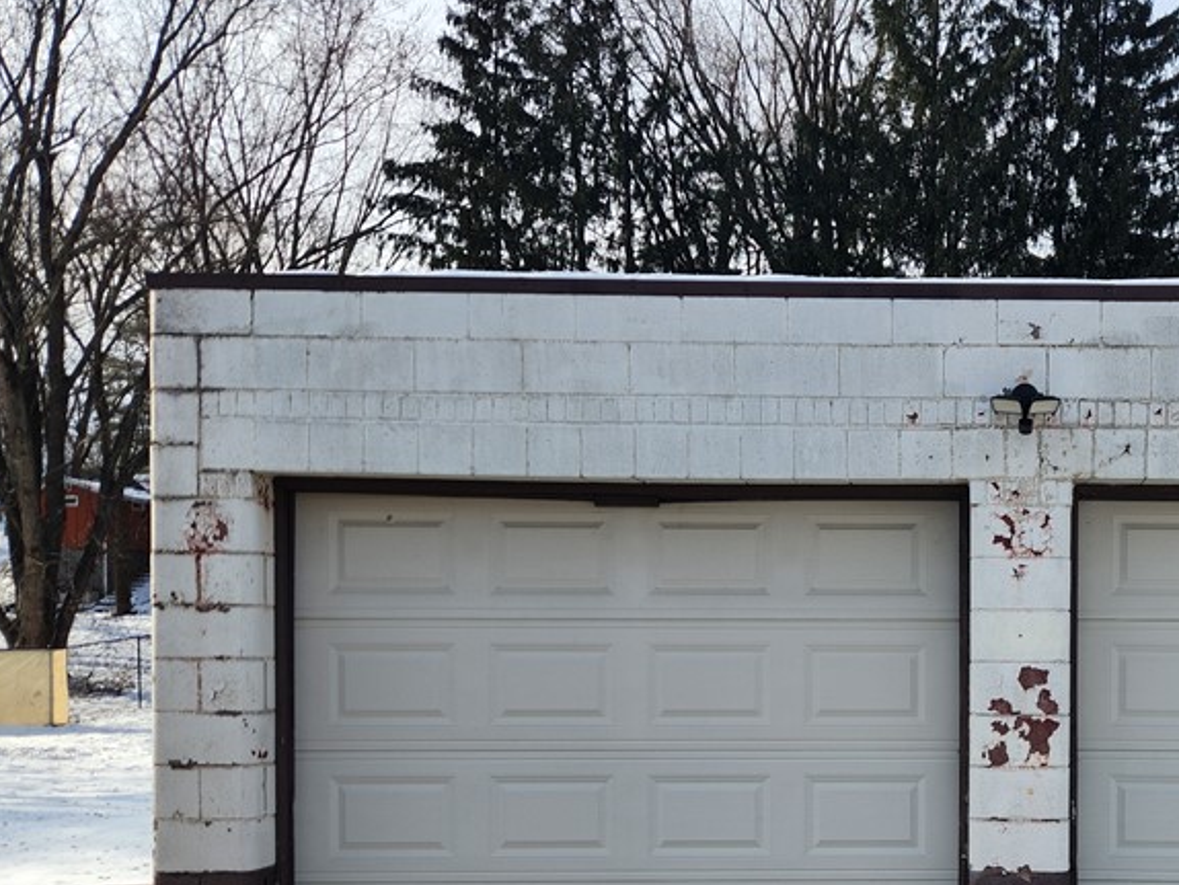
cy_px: 671
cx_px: 967
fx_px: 1397
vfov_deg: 34.4
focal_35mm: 41
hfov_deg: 43.3
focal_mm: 5.4
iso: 20
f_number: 1.8
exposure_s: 1/820
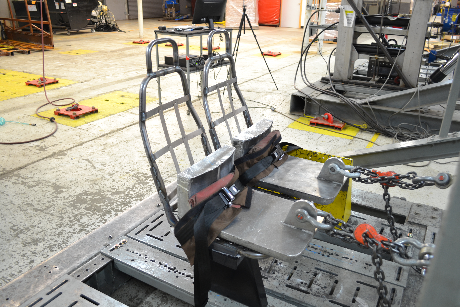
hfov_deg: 61.9
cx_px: 230
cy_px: 154
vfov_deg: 43.6
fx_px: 383
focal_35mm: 30
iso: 400
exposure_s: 1/15
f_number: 3.8
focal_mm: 20
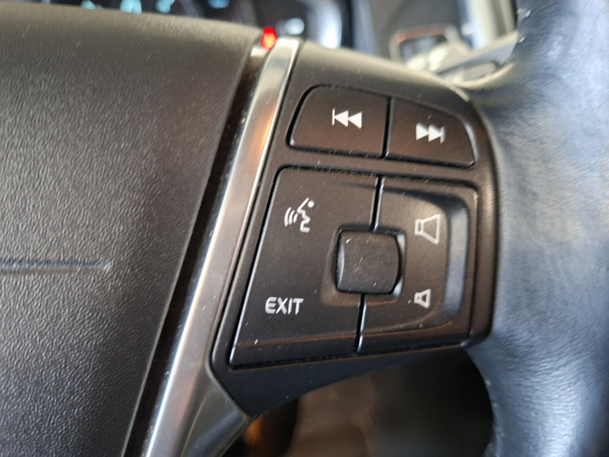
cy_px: 228
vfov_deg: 58.9
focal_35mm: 23
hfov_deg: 73.9
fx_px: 405
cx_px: 304
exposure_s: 1/25
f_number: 1.8
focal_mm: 5.54
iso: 500
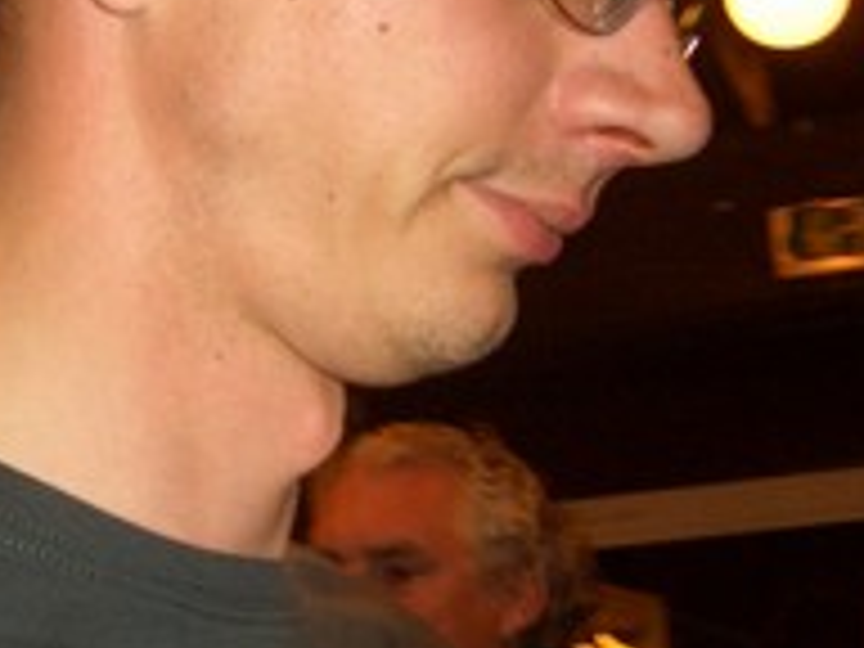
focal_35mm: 82
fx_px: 2047
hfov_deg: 22.7
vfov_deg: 18.0
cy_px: 256
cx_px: -45
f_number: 2.6
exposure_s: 1/60
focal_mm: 5.8
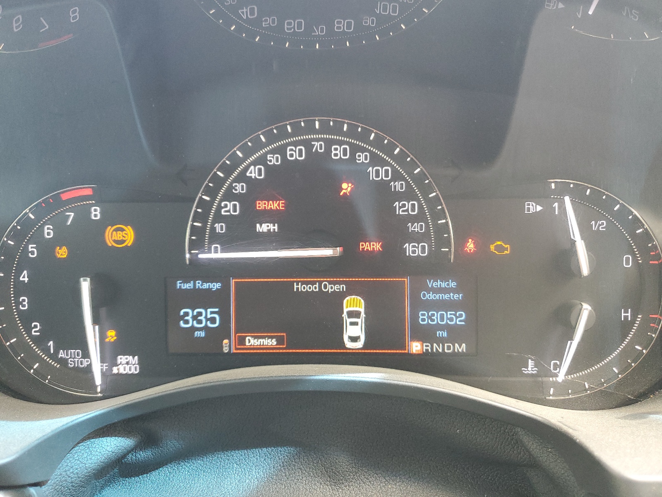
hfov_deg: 67.3
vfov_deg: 53.1
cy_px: 248
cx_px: 331
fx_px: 497
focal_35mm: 26
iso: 177
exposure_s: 1/60.2
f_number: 1.5
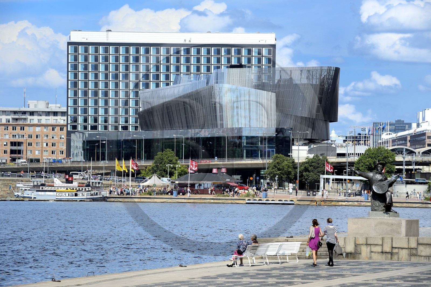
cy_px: 144
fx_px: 2034
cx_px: 216
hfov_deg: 12.1
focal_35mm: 170
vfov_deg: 8.1
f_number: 10
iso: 200
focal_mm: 170
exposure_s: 1/400
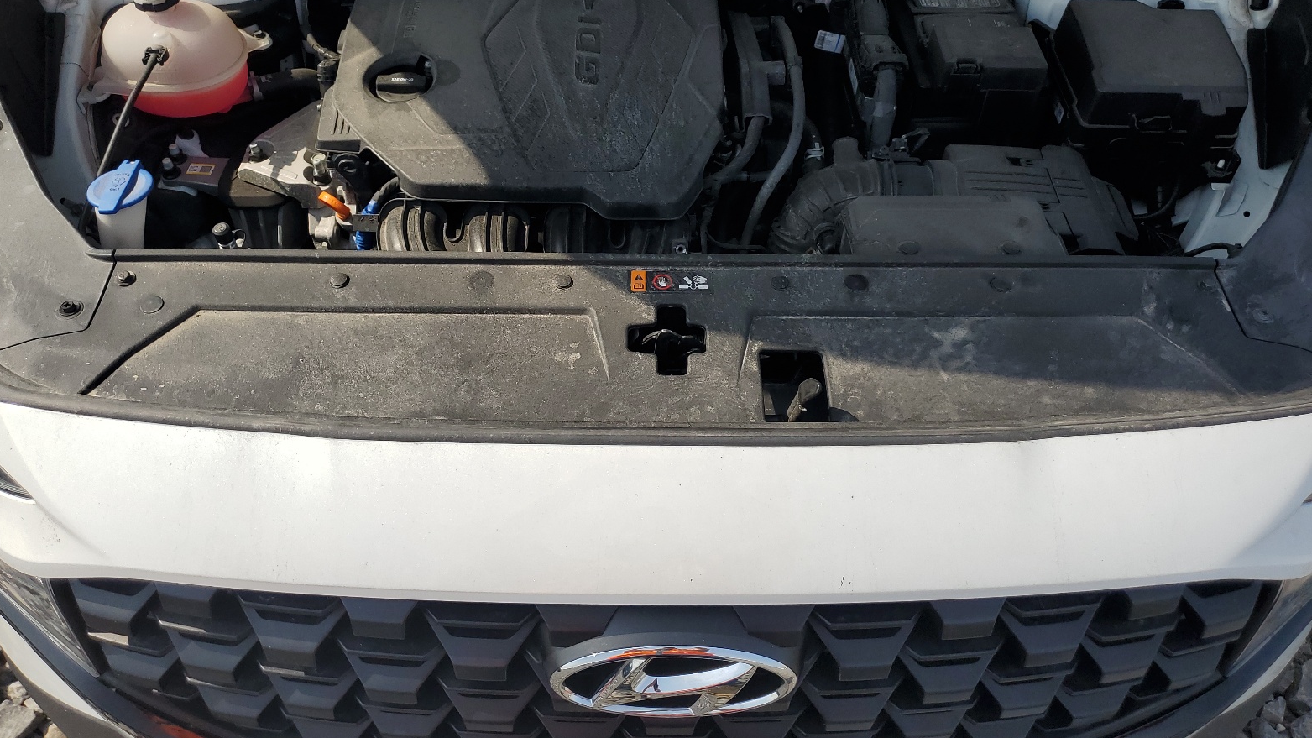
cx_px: 642
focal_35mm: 29
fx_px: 1009
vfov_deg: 39.8
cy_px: 259
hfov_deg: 66.1
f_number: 1.5
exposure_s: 1/3333
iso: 50
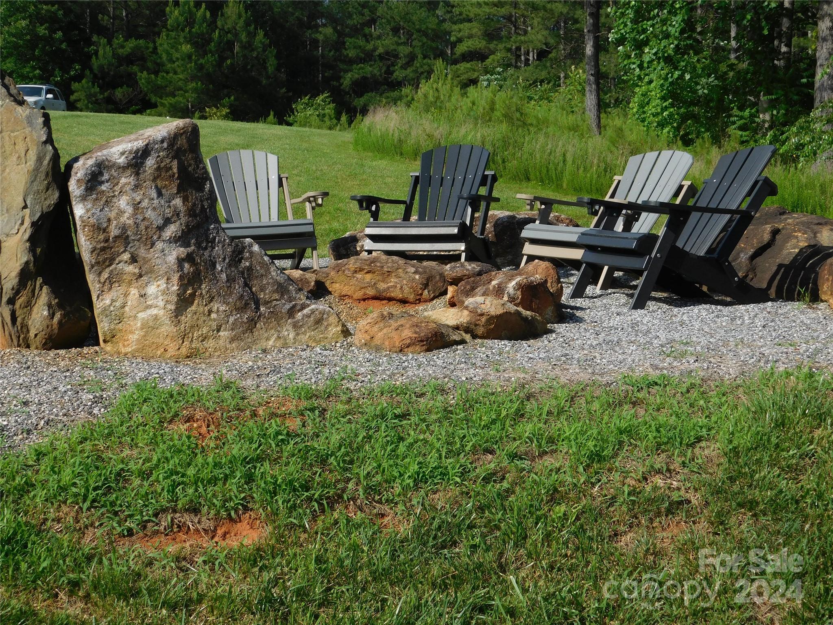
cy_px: 312
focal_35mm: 59
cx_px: 416
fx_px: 1420
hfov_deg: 32.7
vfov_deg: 24.8
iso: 125
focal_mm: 10.4
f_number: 4
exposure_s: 1/1000
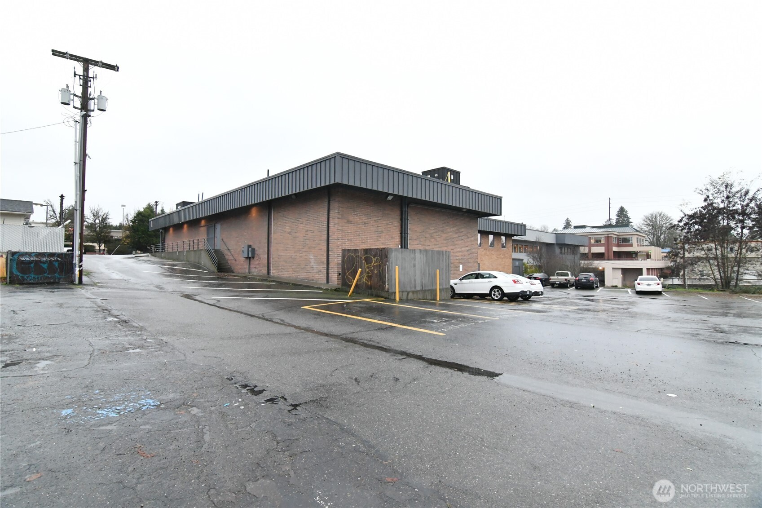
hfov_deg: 95.0
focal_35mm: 16
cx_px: 381
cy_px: 254
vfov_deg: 72.0
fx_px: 349
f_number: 6.3
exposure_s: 1/200
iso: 5000
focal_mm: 11
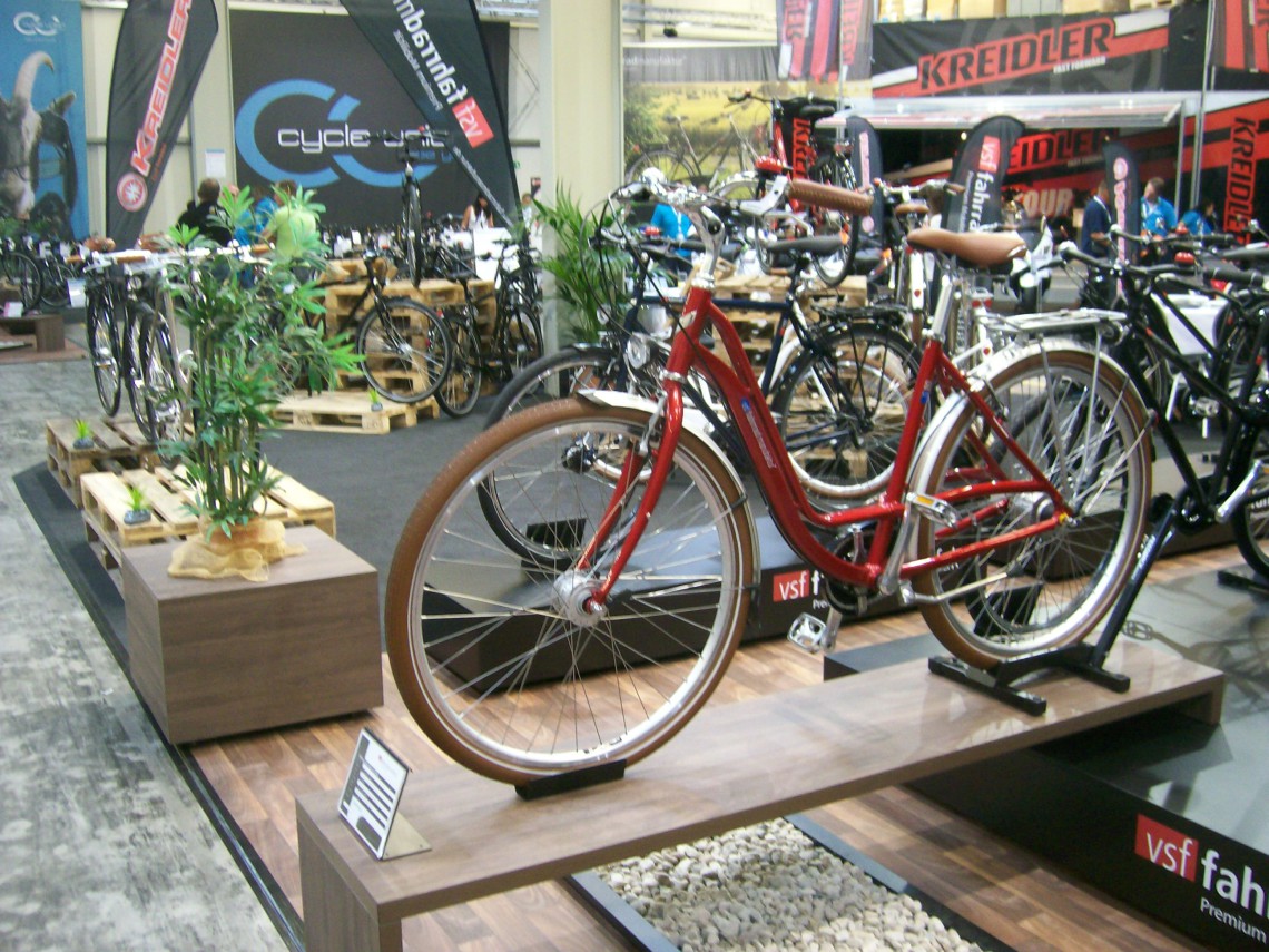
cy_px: 476
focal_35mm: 35
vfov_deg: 40.7
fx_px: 1283
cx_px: 634
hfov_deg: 52.6
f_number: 2.8
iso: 160
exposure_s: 1/14.7
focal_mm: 5.8
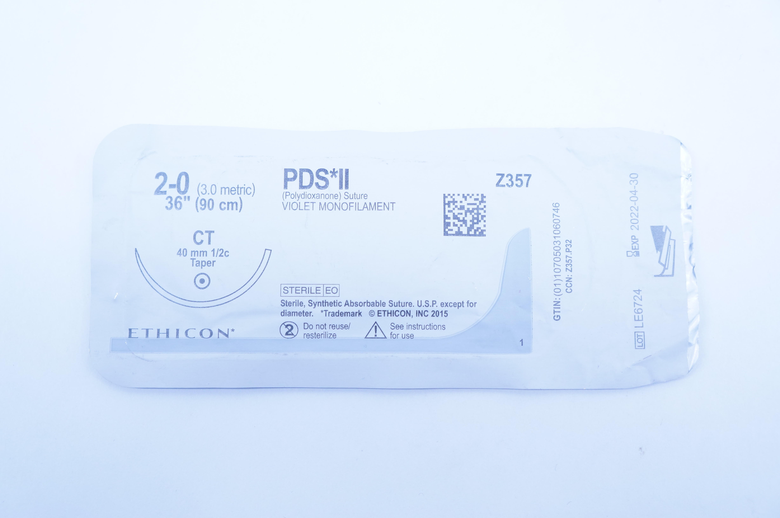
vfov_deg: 30.8
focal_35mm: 44
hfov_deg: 45.0
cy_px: 259
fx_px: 941
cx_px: 390
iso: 800
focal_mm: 29
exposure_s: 1/160
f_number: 4.5
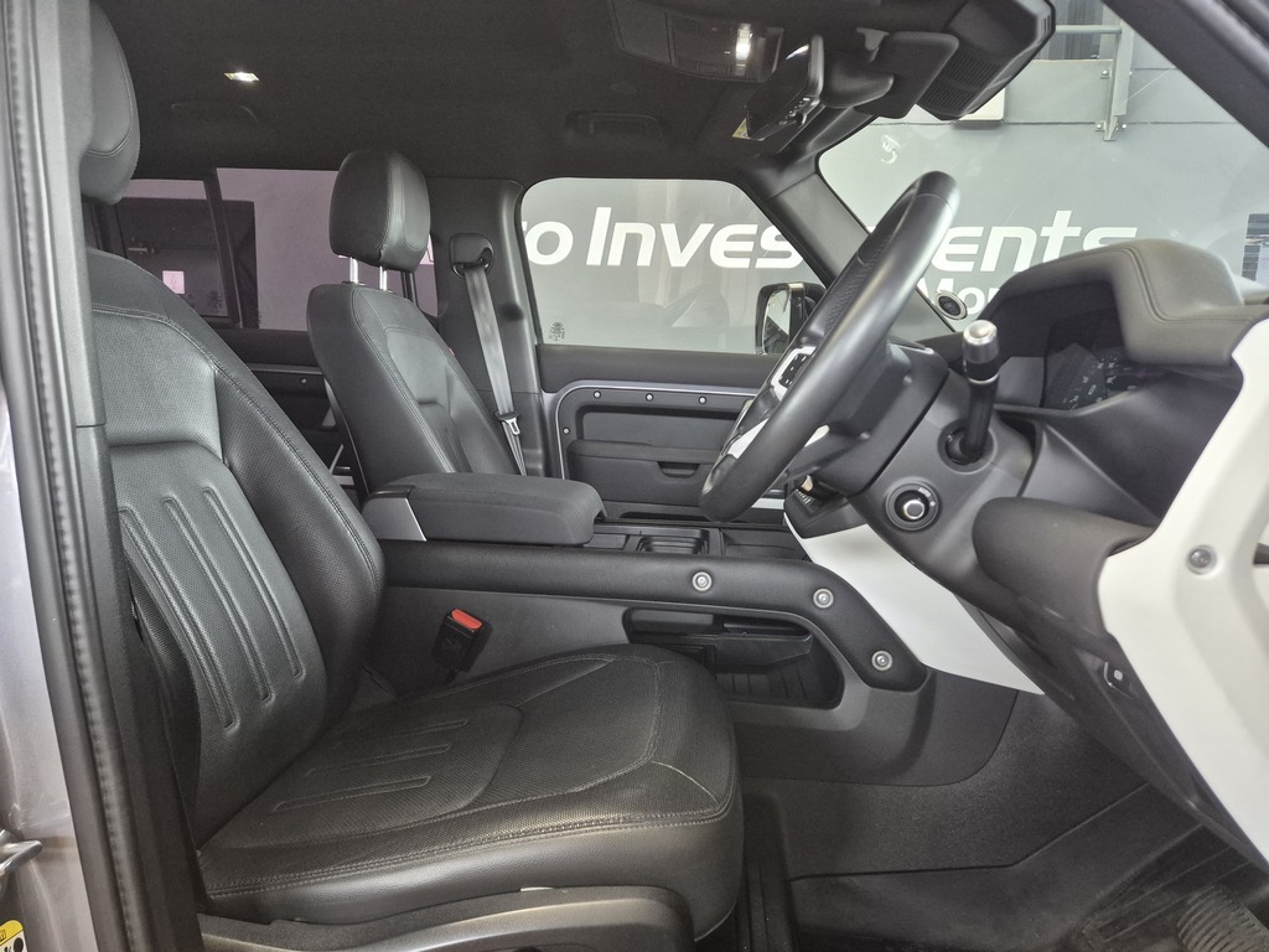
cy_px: 476
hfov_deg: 73.9
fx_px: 843
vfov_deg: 58.9
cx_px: 634
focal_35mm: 23
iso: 1000
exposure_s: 1/100
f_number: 1.8
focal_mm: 5.4
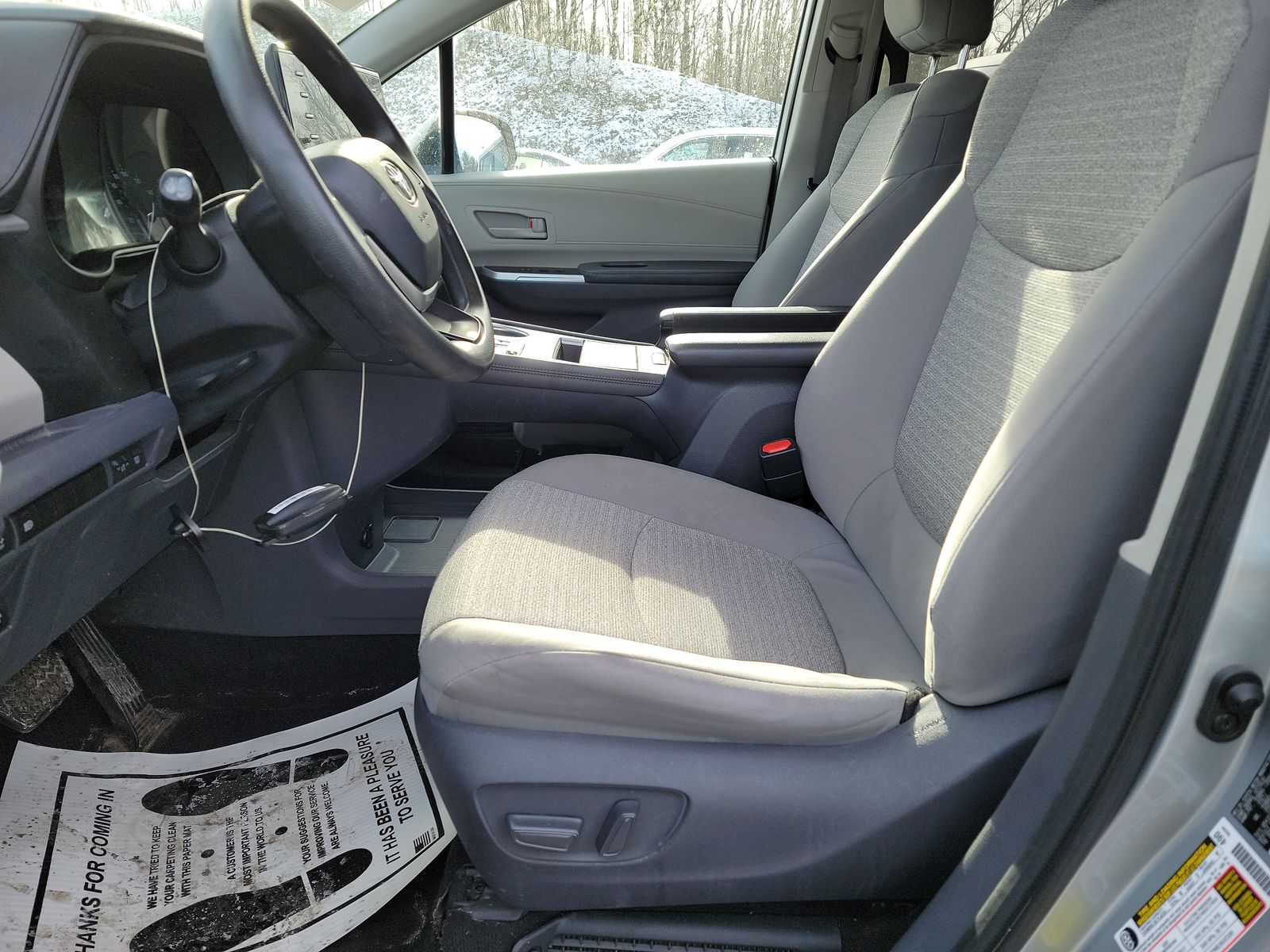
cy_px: 476
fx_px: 881
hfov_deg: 71.6
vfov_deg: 56.8
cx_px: 635
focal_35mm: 24
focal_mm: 6.7
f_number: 1.8
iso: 50
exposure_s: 1/123
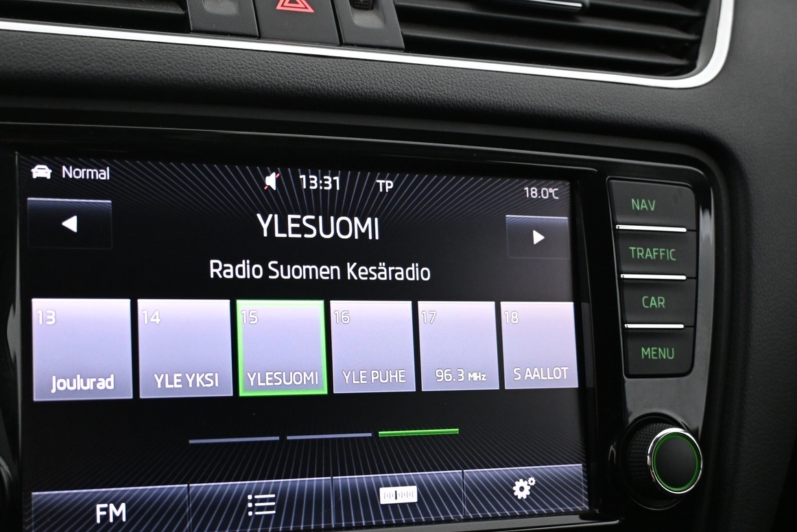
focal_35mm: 46
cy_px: 334
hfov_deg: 42.0
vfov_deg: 29.1
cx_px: 249
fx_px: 1018
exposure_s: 1/40
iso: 2200
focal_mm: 22
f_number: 4
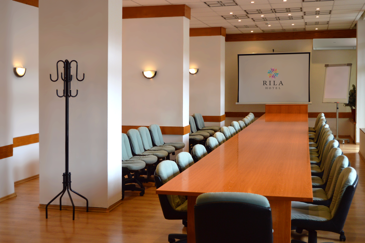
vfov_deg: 28.9
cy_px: 122
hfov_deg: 42.4
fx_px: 471
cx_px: 182
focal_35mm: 46
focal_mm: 31
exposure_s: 1/80
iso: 400
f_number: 4.2
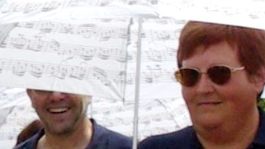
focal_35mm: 401
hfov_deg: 5.4
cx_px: 262
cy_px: 286
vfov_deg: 3.0
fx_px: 2819
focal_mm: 40
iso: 400
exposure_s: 1/1000
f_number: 8
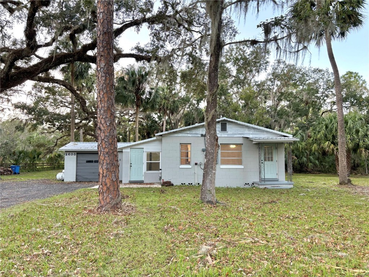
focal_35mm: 26
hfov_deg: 67.3
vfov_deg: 53.1
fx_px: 277
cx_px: 184
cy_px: 138
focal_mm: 5.96
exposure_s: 1/93
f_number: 1.6
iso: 125
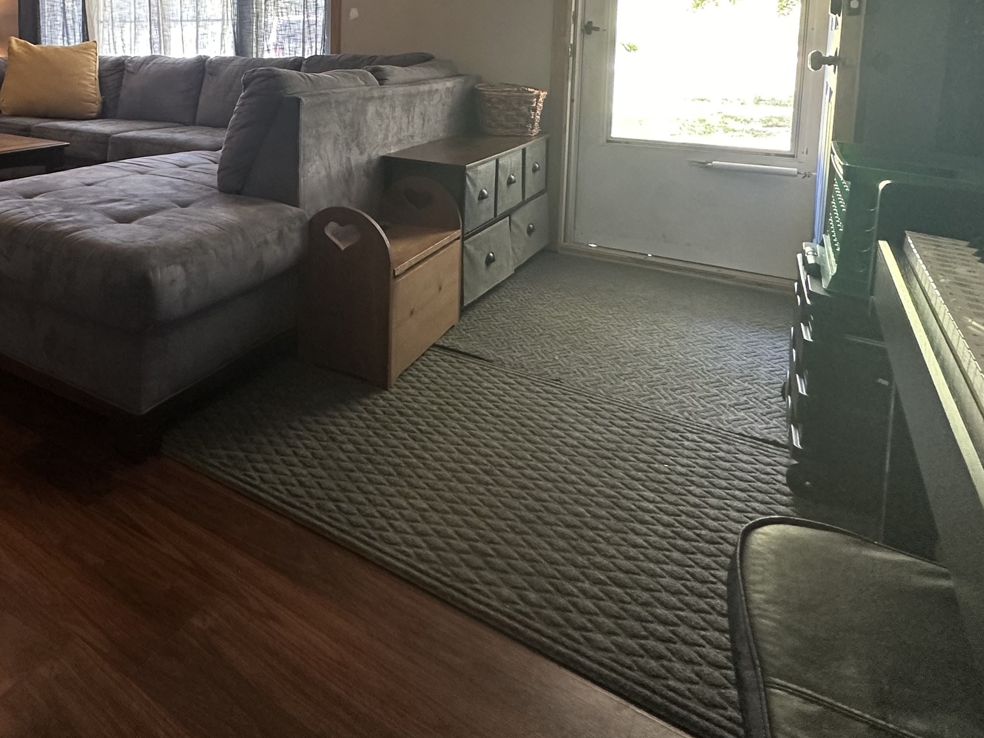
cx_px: 249
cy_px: 102
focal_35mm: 25
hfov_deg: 65.3
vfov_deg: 50.0
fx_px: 711
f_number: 2.2
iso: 320
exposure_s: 1/61
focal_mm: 2.22
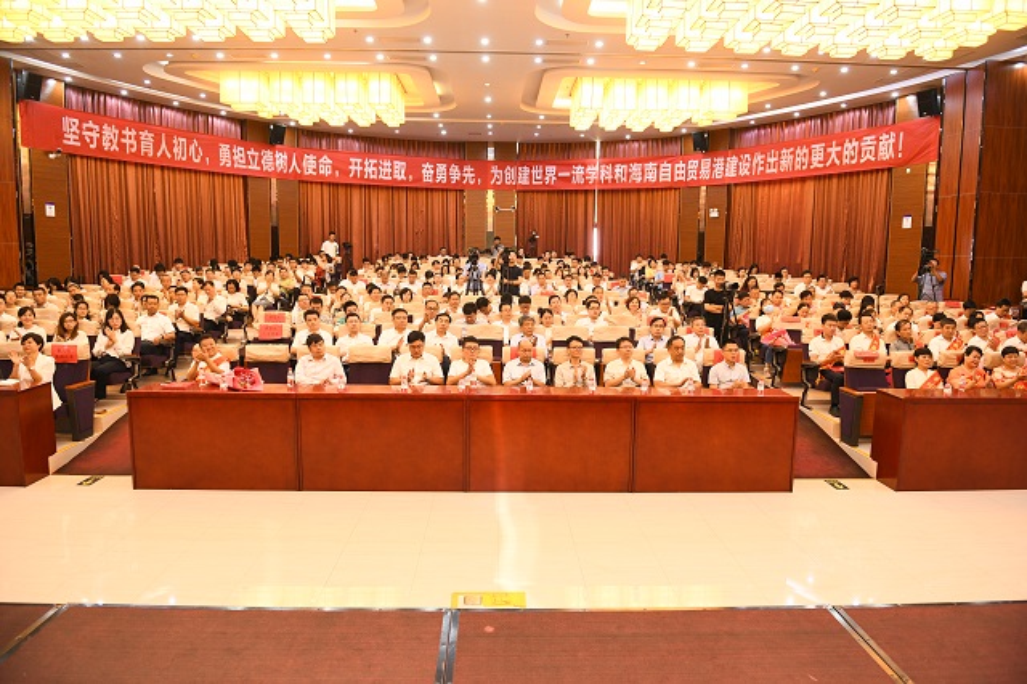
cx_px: 514
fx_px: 684
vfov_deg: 53.1
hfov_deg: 73.8
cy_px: 342
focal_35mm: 24
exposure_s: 1/80
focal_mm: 24
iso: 1250
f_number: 4
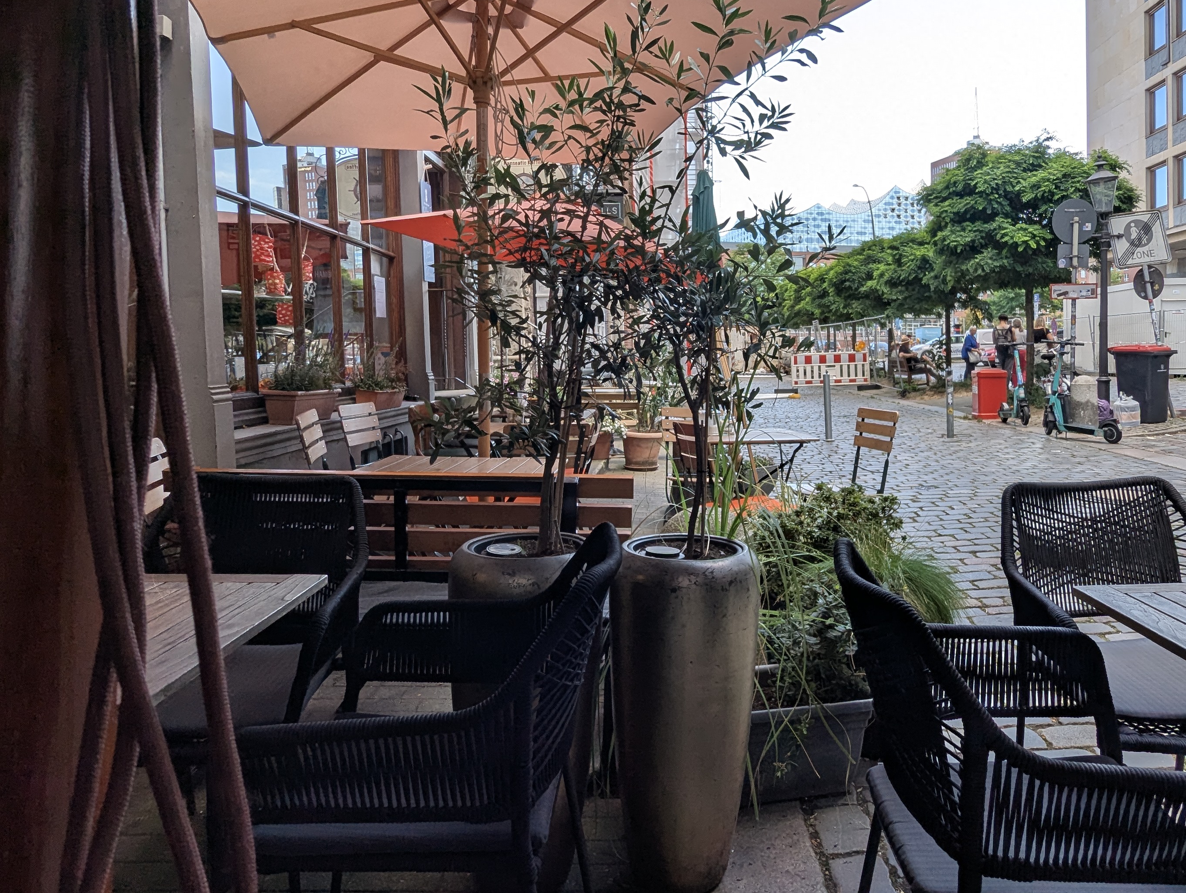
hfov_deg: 71.1
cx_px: 680
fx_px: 823
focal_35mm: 24
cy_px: 375
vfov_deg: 56.7
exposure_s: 1/228
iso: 45
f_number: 2.2
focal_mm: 2.35
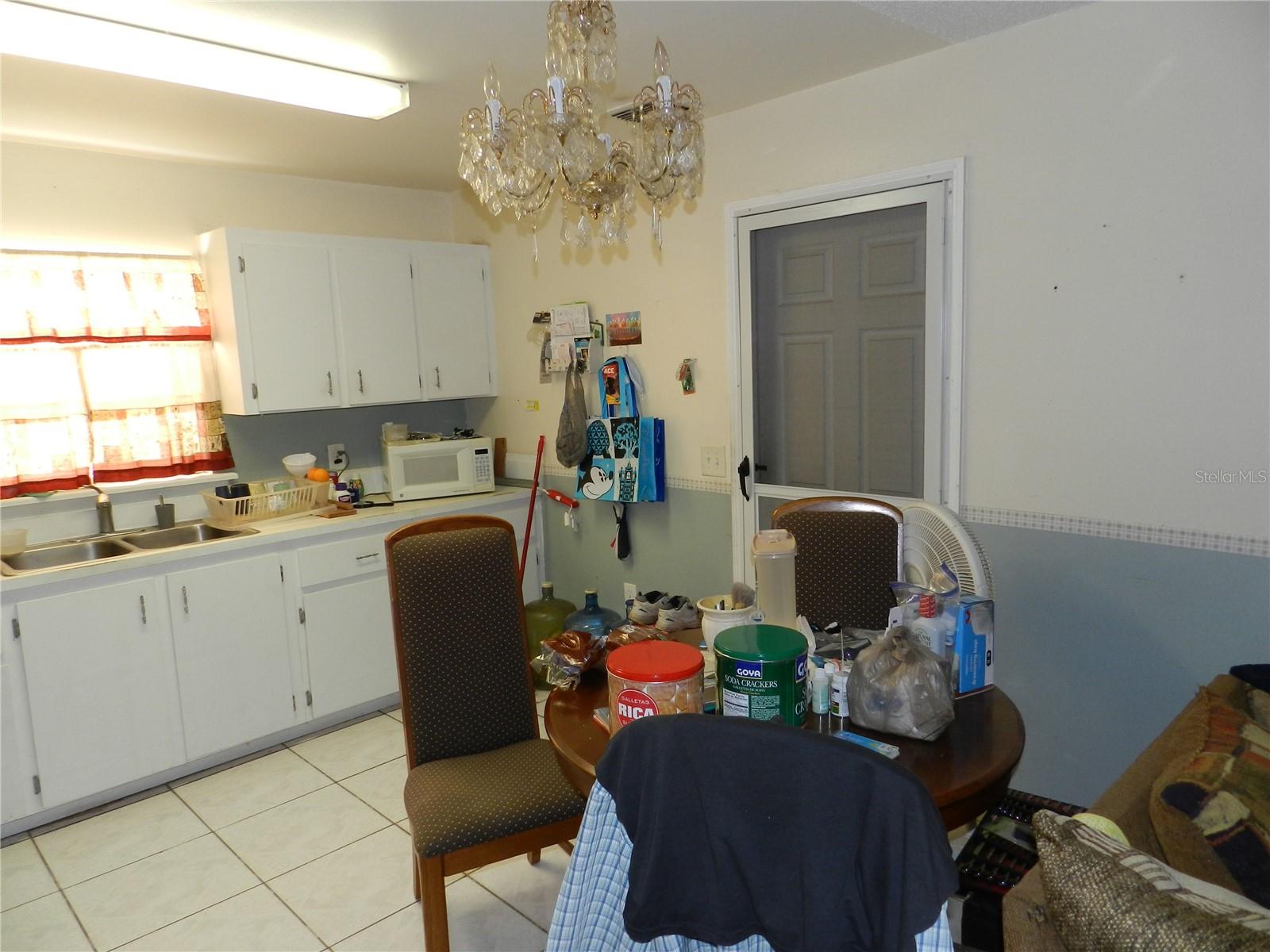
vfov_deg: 58.9
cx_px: 635
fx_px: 844
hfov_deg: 73.9
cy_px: 476
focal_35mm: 23
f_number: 3.4
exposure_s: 1/30
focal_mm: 4
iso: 200
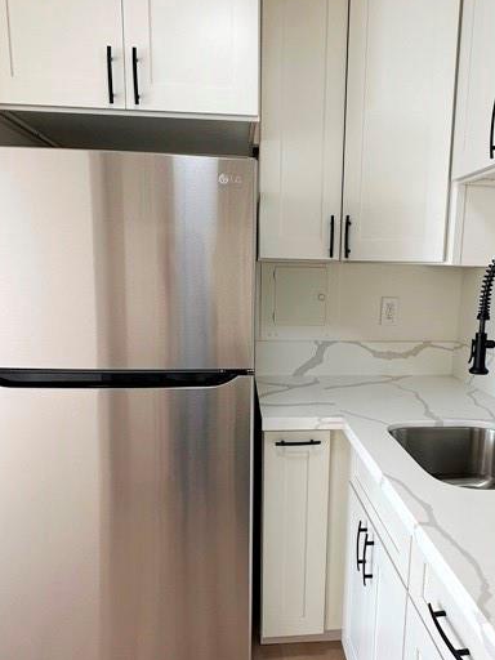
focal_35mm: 28
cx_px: 299
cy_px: 357
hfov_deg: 49.4
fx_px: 534
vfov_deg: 63.3
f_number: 2.2
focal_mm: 2.22
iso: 80
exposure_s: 1/120
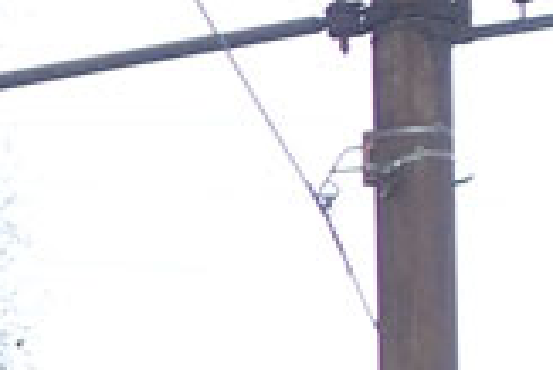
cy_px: 995
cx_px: -824
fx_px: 4520
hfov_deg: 6.6
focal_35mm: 294
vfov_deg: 4.5
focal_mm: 14.75
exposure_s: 1/250
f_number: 3.2
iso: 320
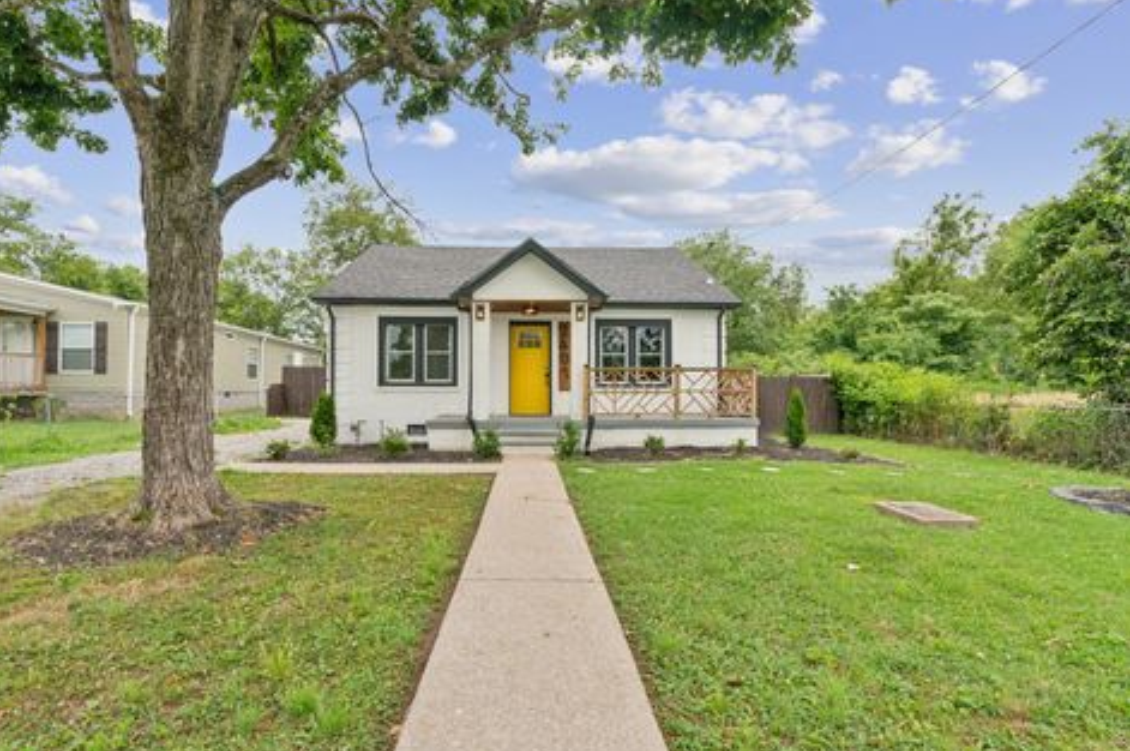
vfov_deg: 68.7
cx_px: 535
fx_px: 550
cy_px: 378
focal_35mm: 18
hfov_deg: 91.5
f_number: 10
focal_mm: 11
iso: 100
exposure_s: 1/60
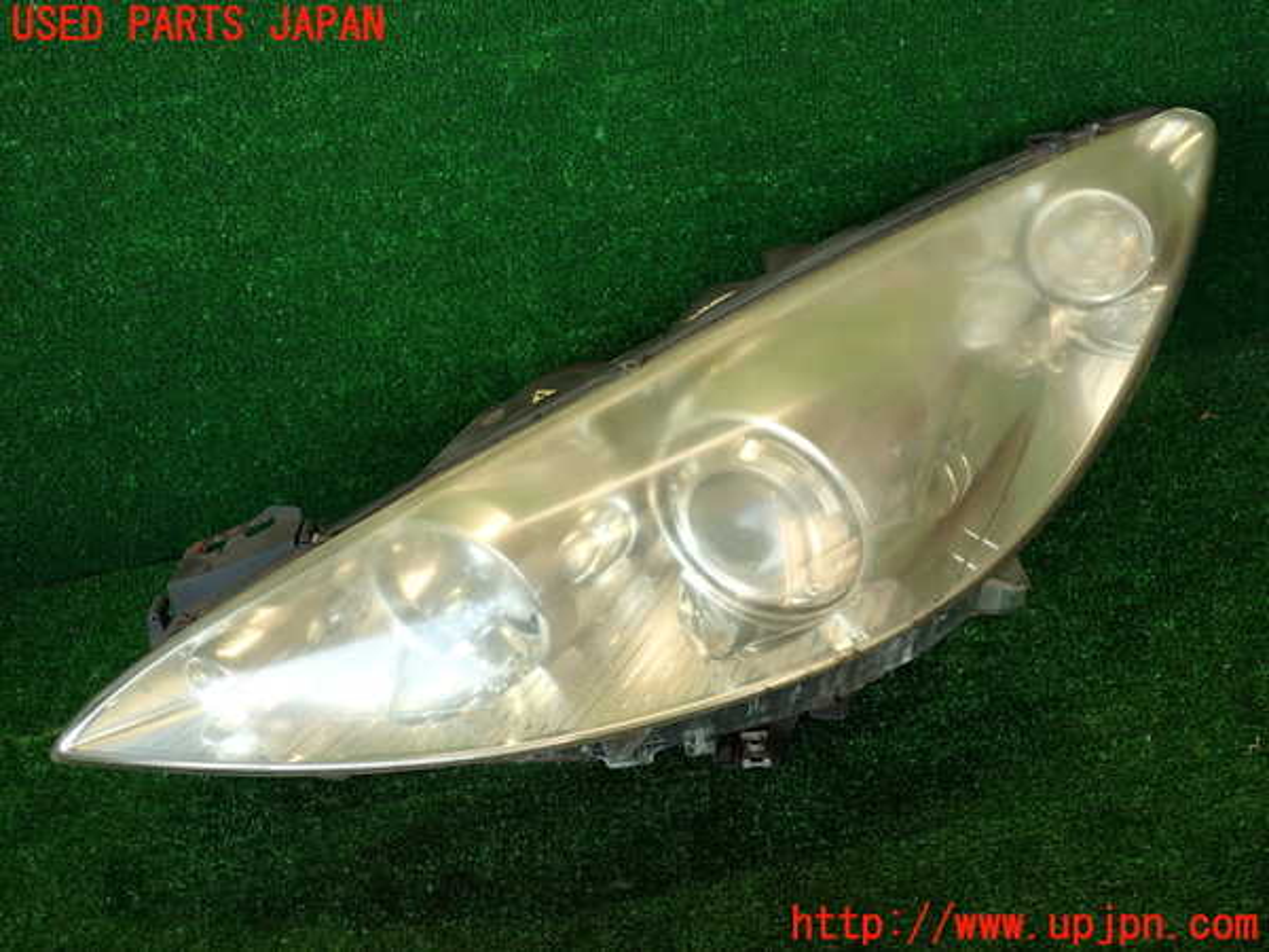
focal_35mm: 32
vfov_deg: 44.2
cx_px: 634
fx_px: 1173
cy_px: 476
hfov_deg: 56.8
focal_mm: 5.79
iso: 125
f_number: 2.4
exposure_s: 1/60
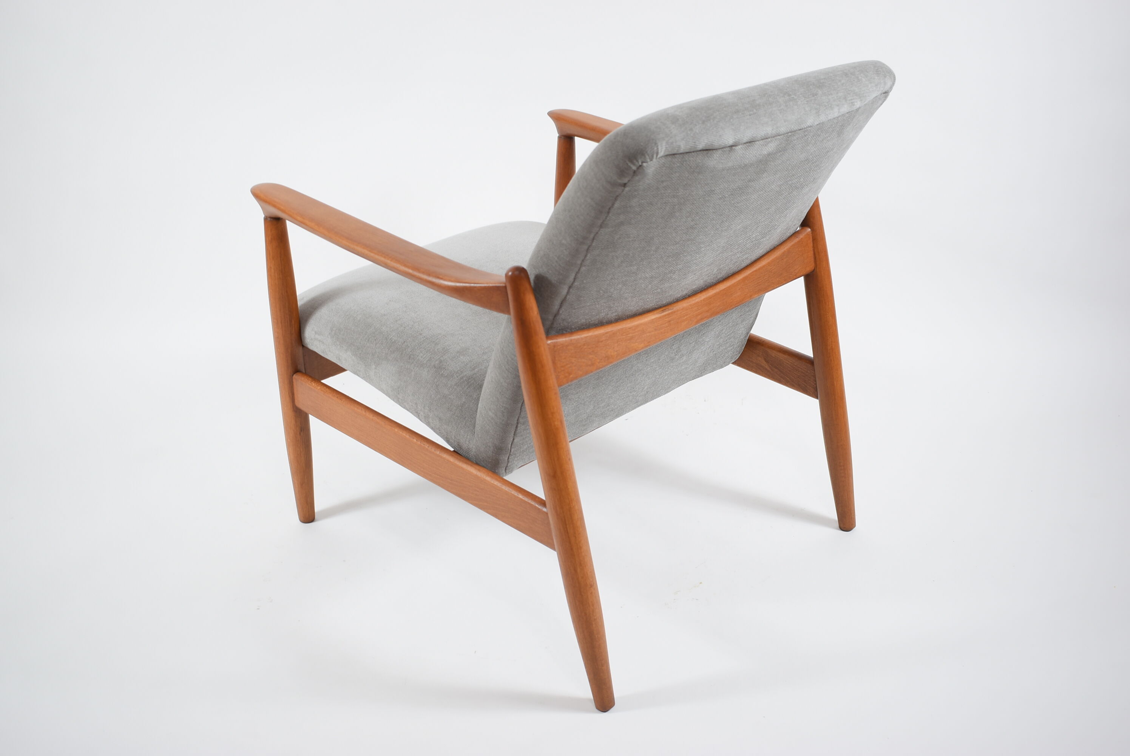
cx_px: 565
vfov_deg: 36.9
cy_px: 378
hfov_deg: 53.1
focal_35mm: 36
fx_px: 1131
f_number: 4
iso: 100
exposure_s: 1/15
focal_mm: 24
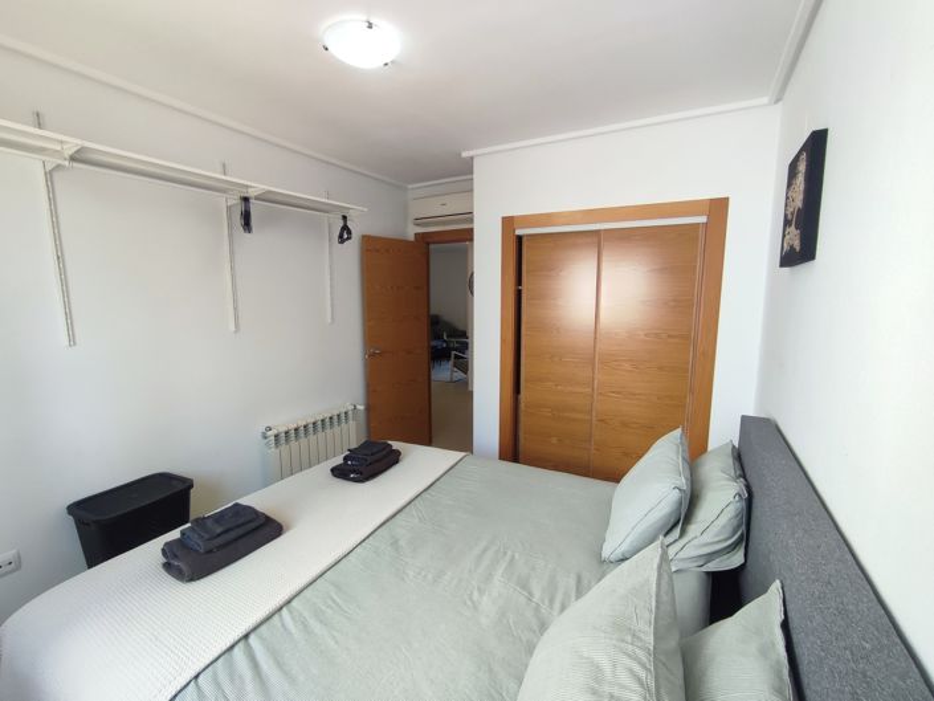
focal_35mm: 16
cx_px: 467
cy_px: 350
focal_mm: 1.65
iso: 117
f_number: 2.2
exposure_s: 1/100
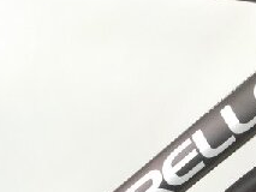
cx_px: 58
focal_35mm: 76
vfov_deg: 19.4
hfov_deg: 25.3
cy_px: 122
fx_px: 562
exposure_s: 1/300
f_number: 1.79
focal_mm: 4.71
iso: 606
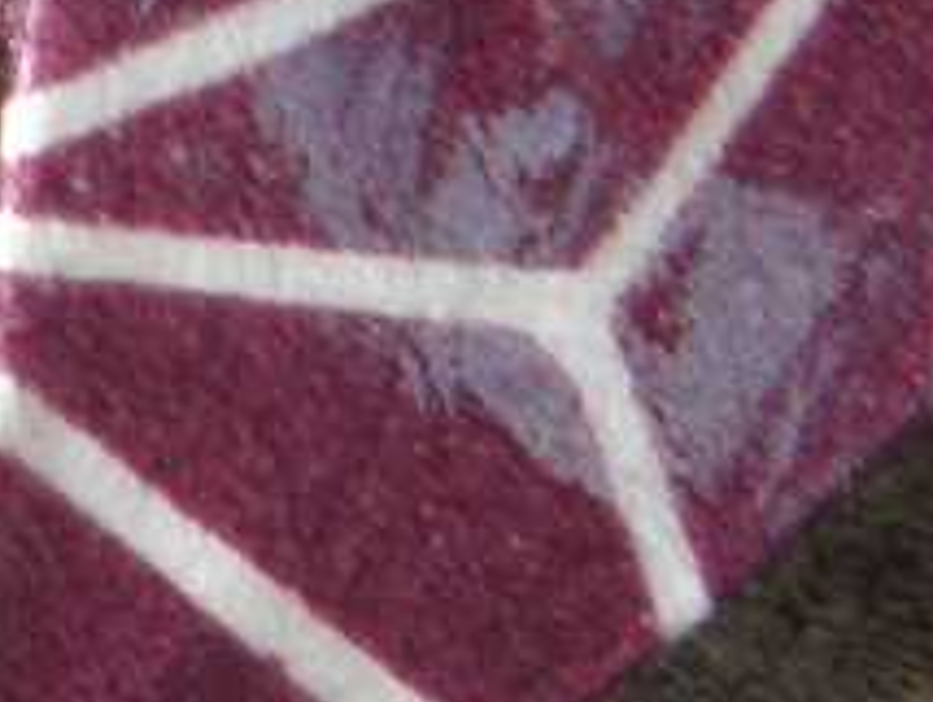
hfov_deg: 5.1
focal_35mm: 381
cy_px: -484
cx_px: -632
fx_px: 10281
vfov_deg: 3.9
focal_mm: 9.22
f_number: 3.5
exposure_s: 1/60
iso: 64
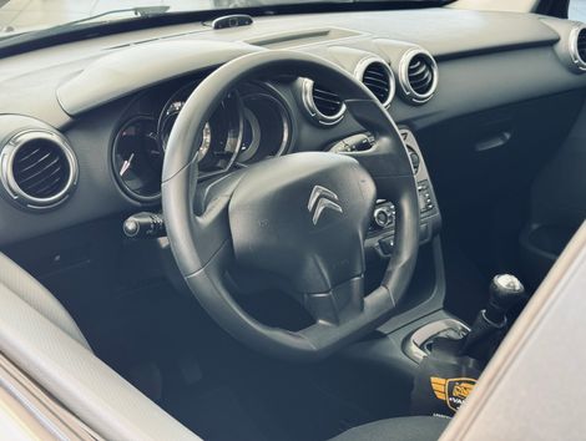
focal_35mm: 48
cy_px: 220
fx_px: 814
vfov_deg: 30.3
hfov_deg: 39.6
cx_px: 293
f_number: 1.78
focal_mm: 6.76
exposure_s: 1/60
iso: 160
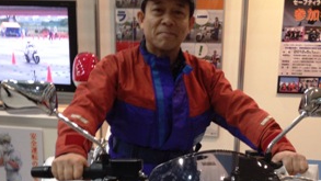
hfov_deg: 32.8
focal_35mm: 64
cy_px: 174
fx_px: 545
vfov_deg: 18.4
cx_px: 170
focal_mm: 4.28
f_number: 2.4
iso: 100
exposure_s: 1/20
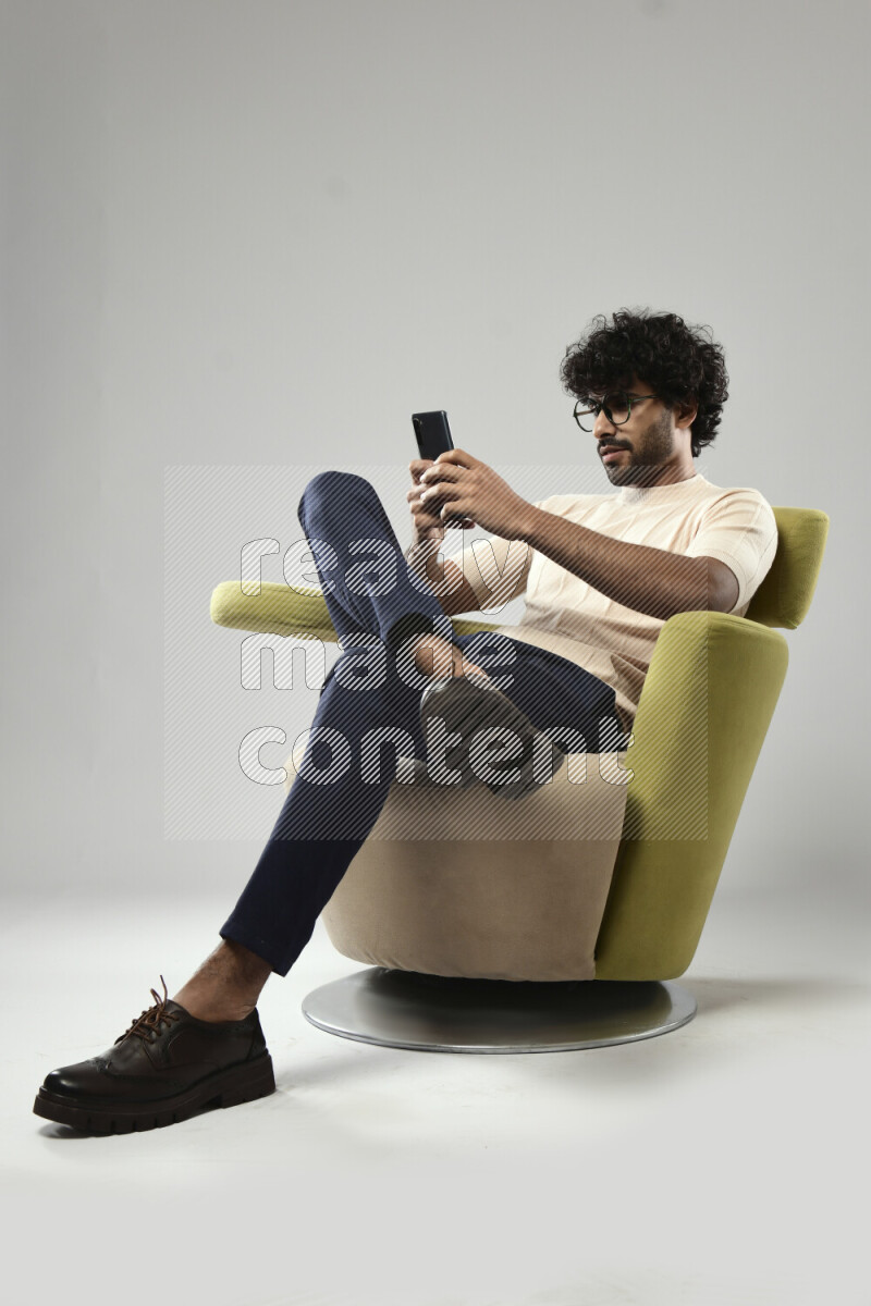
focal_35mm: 38
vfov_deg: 50.7
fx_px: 1379
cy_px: 653
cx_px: 436
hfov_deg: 35.1
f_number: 5.6
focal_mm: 38
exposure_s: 1/125
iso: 400
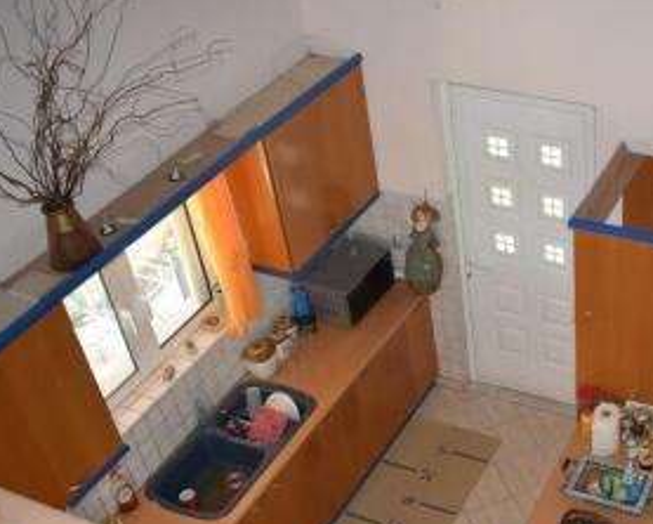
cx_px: 552
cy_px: 365
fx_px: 983
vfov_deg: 29.5
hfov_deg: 35.2
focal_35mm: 51
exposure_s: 1/80
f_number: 4.5
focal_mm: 21
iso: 800
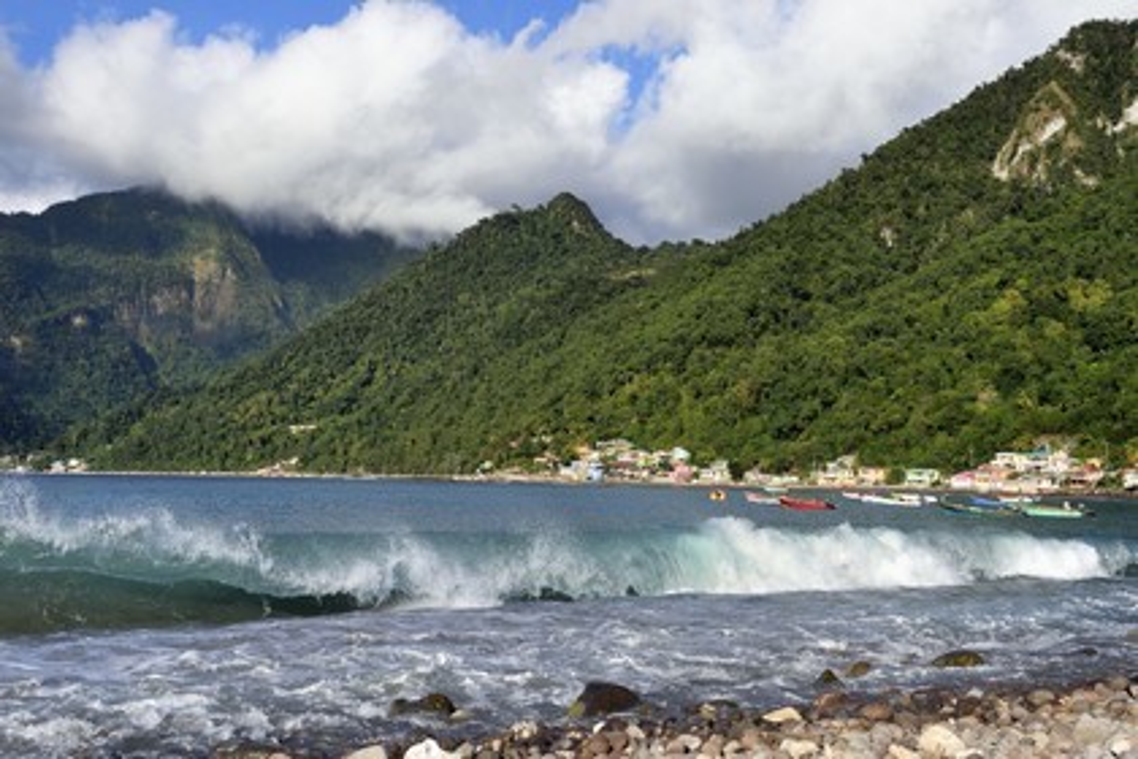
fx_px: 1517
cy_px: 380
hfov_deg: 41.1
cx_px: 569
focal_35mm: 48
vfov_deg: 28.1
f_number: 13
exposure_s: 1/320
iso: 200
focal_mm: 48
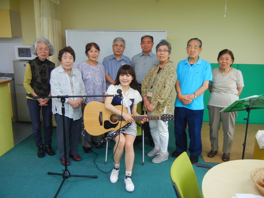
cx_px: 132
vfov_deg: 46.8
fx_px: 229
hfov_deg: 60.0
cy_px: 99
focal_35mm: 30
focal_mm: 5.4
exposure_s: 1/30
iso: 360
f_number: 3.5
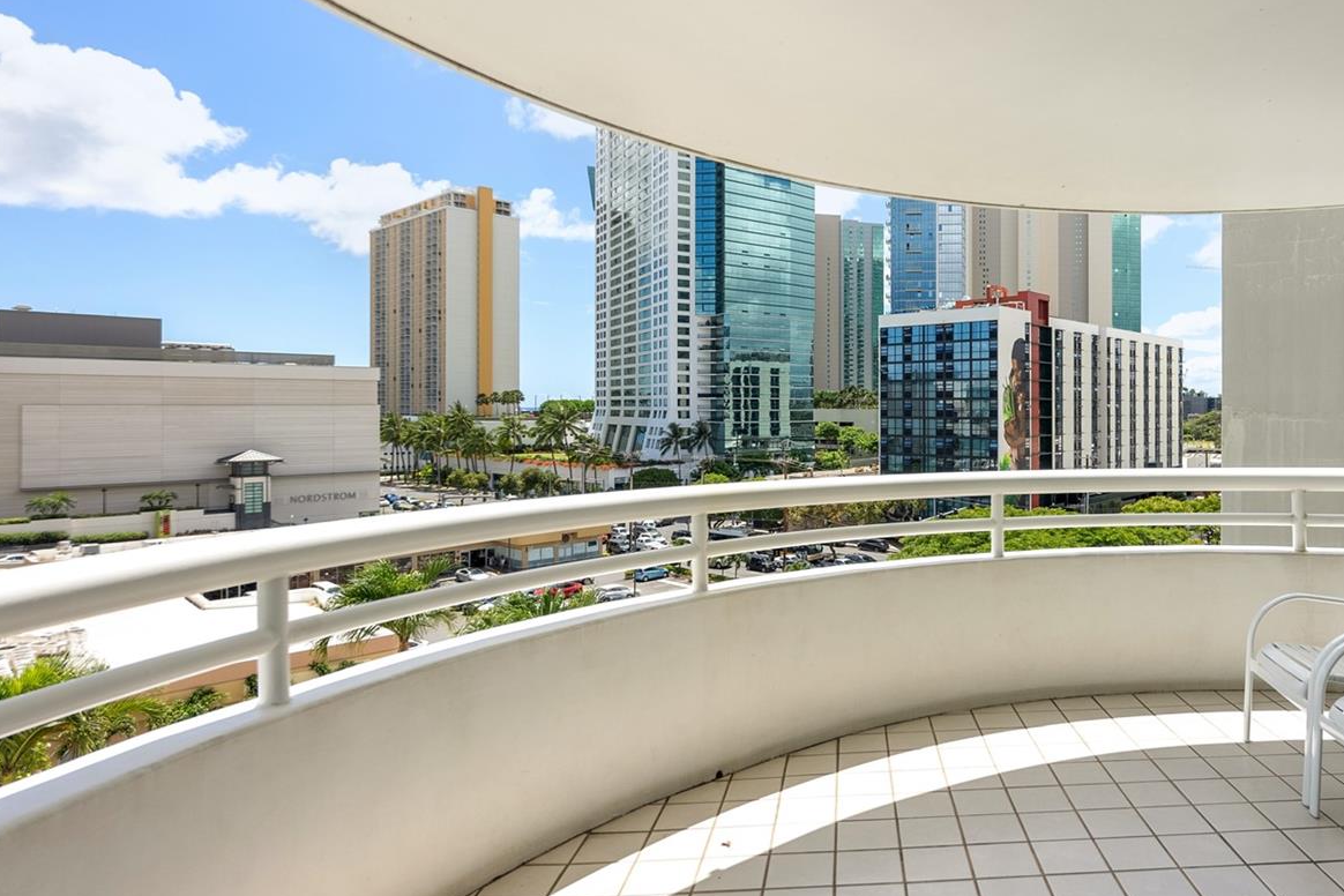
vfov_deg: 56.7
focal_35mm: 22
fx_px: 821
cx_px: 899
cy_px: 354
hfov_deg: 76.0
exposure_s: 1/800
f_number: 5
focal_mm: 16
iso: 160
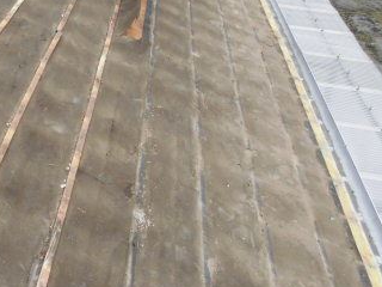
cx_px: 30
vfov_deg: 27.8
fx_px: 574
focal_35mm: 52
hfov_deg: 34.5
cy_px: 92
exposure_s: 1/125
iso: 100
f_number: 3.5
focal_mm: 4.6
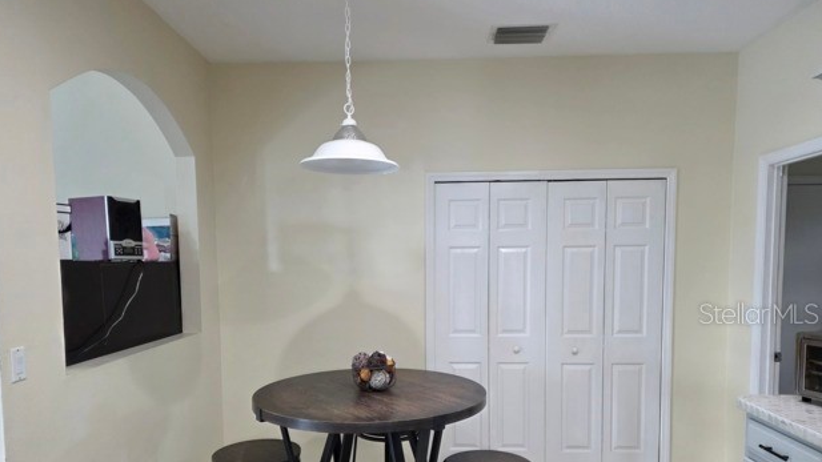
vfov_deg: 43.7
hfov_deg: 71.9
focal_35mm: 26
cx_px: 398
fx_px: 567
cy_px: 313
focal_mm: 6.25
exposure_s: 1/120
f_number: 1.7
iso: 400
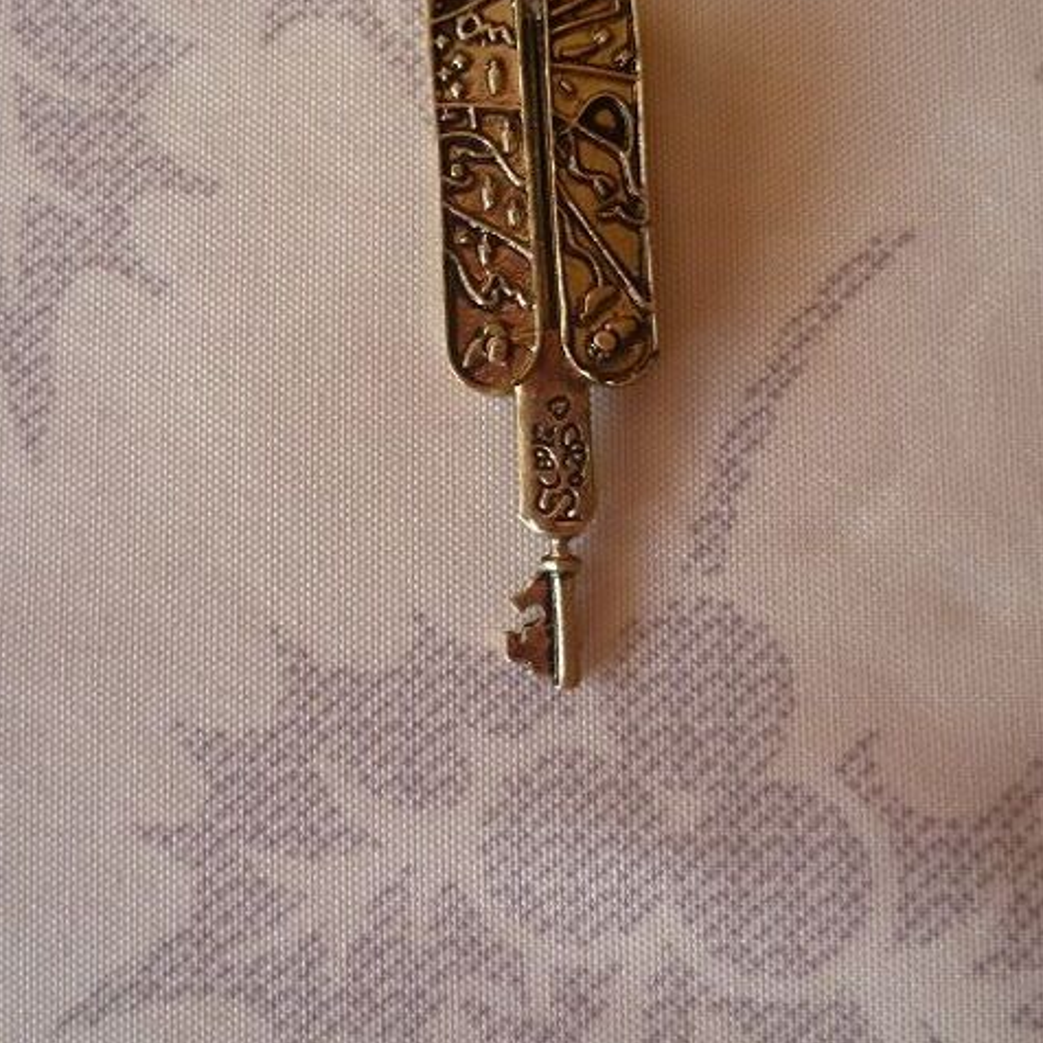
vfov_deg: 37.9
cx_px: 519
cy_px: 344
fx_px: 1500
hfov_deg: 38.3
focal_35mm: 44
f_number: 3.1
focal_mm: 6.6
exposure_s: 1/80
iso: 160
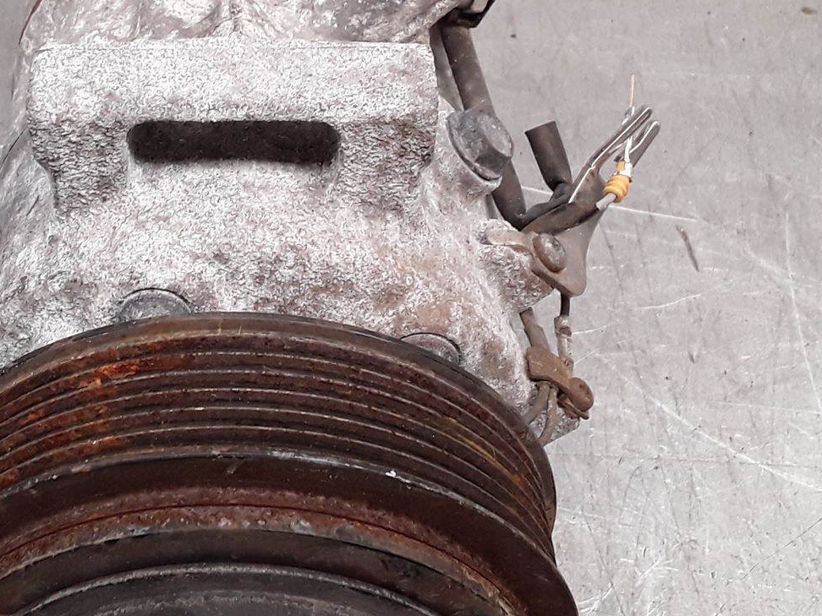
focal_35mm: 59
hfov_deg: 32.2
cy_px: 170
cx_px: 222
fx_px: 1401
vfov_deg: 24.6
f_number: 1.9
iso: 100
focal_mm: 2.91
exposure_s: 1/103
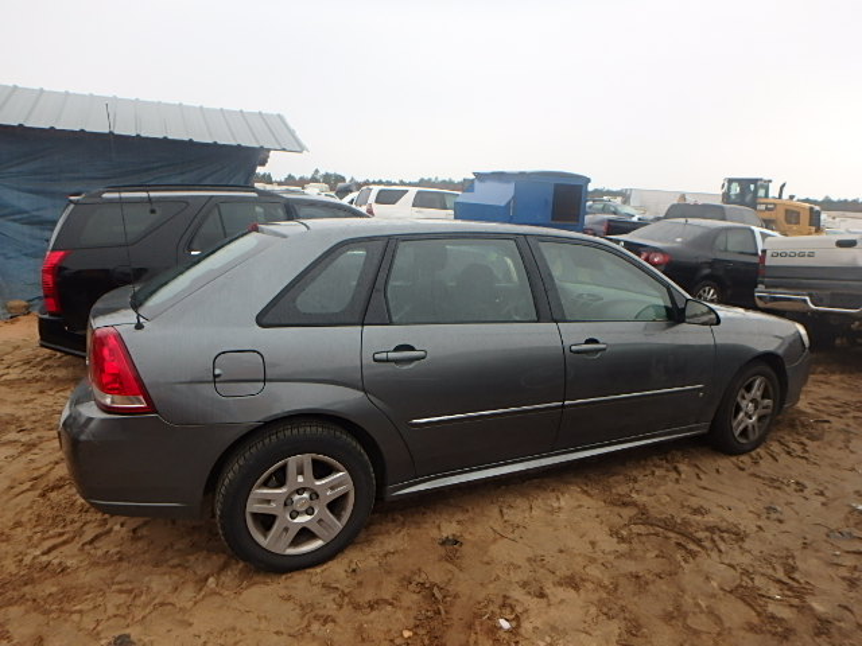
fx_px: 523
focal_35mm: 21
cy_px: 323
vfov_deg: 63.4
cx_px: 431
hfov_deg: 79.0
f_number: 3.5
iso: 125
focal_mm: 3.7
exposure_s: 1/125
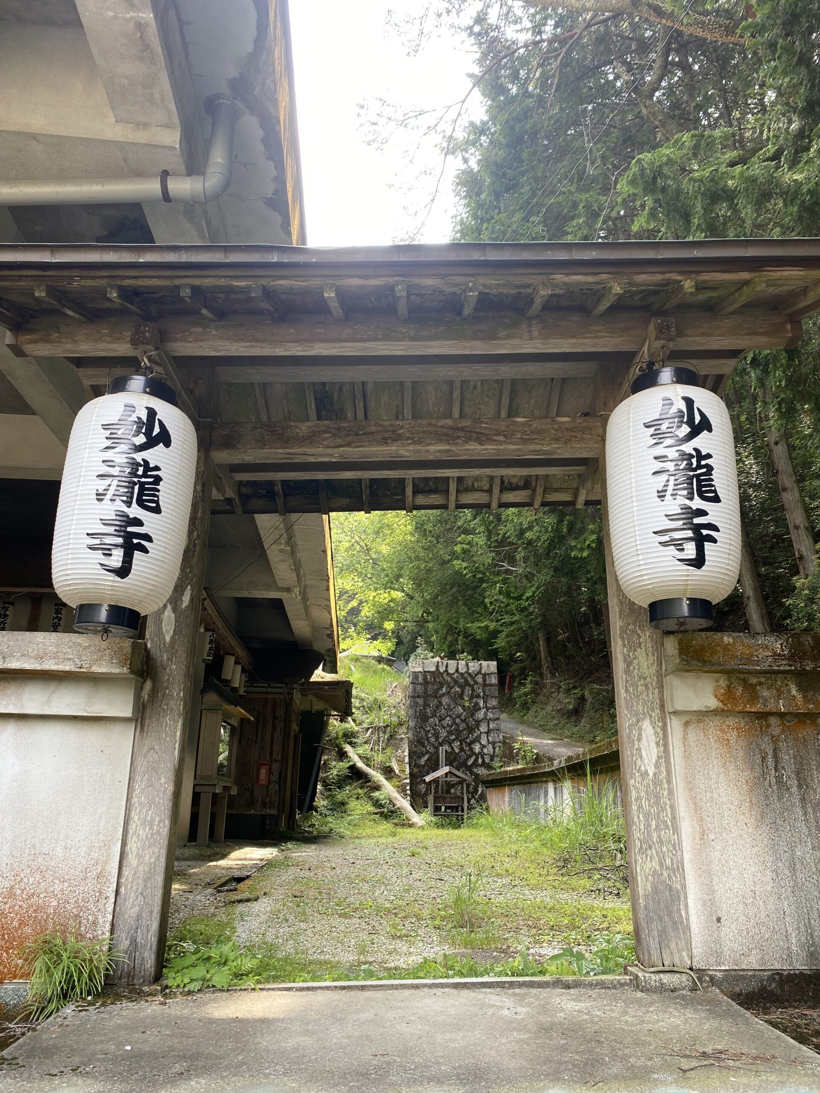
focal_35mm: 26
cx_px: 410
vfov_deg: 67.3
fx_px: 821
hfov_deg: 53.1
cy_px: 546
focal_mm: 4.25
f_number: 1.8
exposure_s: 1/122
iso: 32
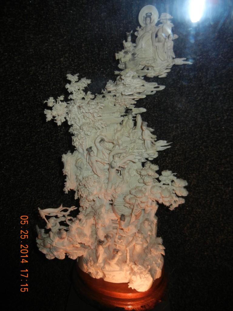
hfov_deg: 46.8
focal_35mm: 30
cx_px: 116
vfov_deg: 60.0
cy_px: 156
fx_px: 269
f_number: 3.5
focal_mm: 5.4
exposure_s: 1/30
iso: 200
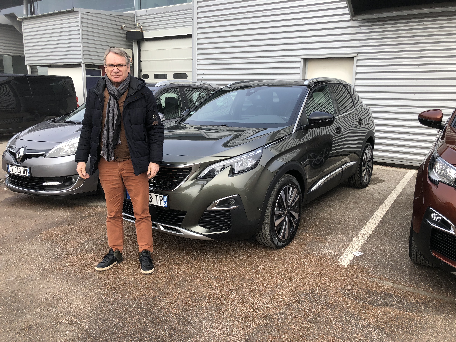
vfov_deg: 49.7
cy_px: 171
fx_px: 369
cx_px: 228
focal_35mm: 28
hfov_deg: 63.4
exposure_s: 1/458
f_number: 1.8
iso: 20
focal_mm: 3.99
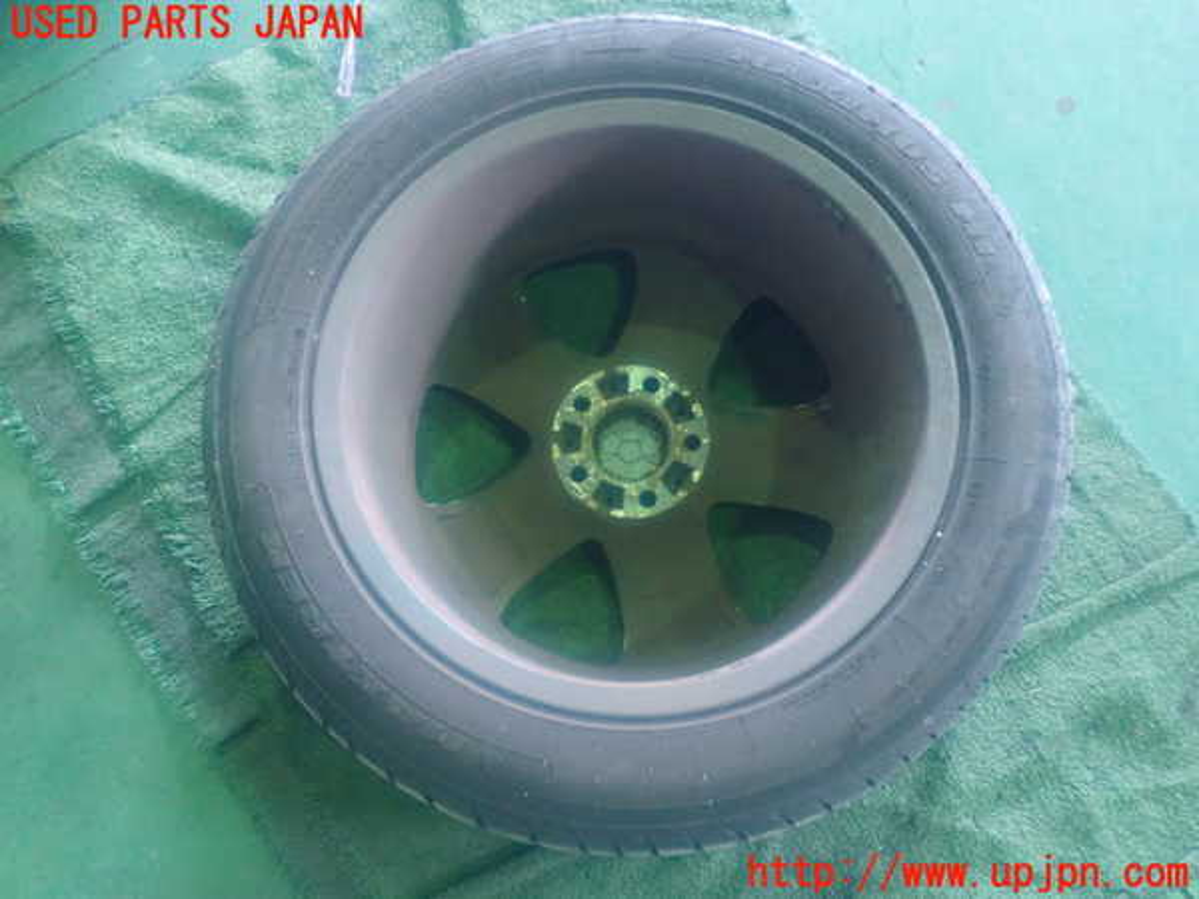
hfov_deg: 60.0
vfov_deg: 46.8
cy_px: 450
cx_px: 600
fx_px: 1039
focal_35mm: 30
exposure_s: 1/13
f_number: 2.3
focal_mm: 5.5
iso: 800
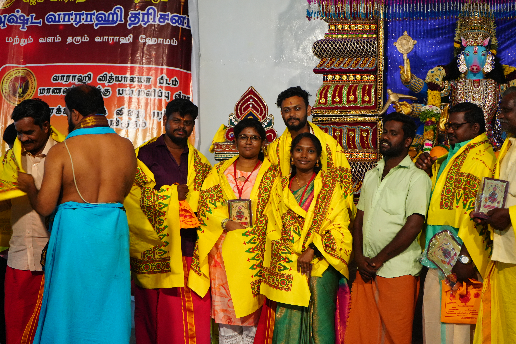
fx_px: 1003
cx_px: 258
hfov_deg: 28.8
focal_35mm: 70
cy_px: 172
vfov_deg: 19.5
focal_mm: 70
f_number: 5.6
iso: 5000
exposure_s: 1/125
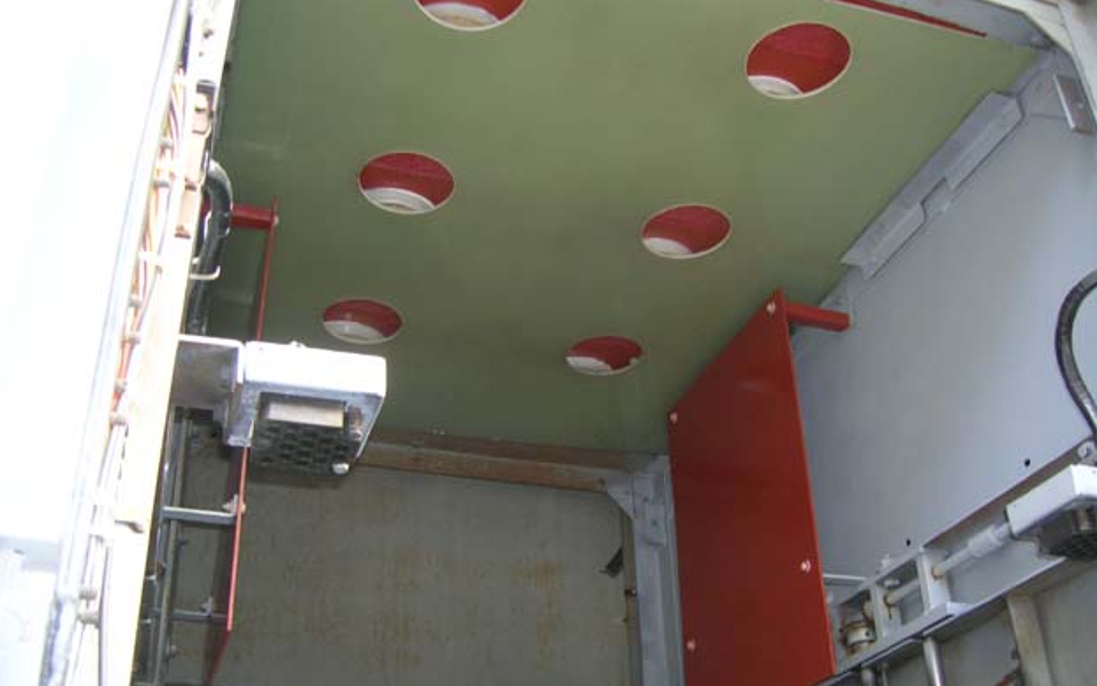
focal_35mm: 37
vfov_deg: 34.4
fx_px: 1107
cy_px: 392
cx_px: 537
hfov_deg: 52.7
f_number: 2.9
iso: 123
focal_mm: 5.7
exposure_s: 1/30.3
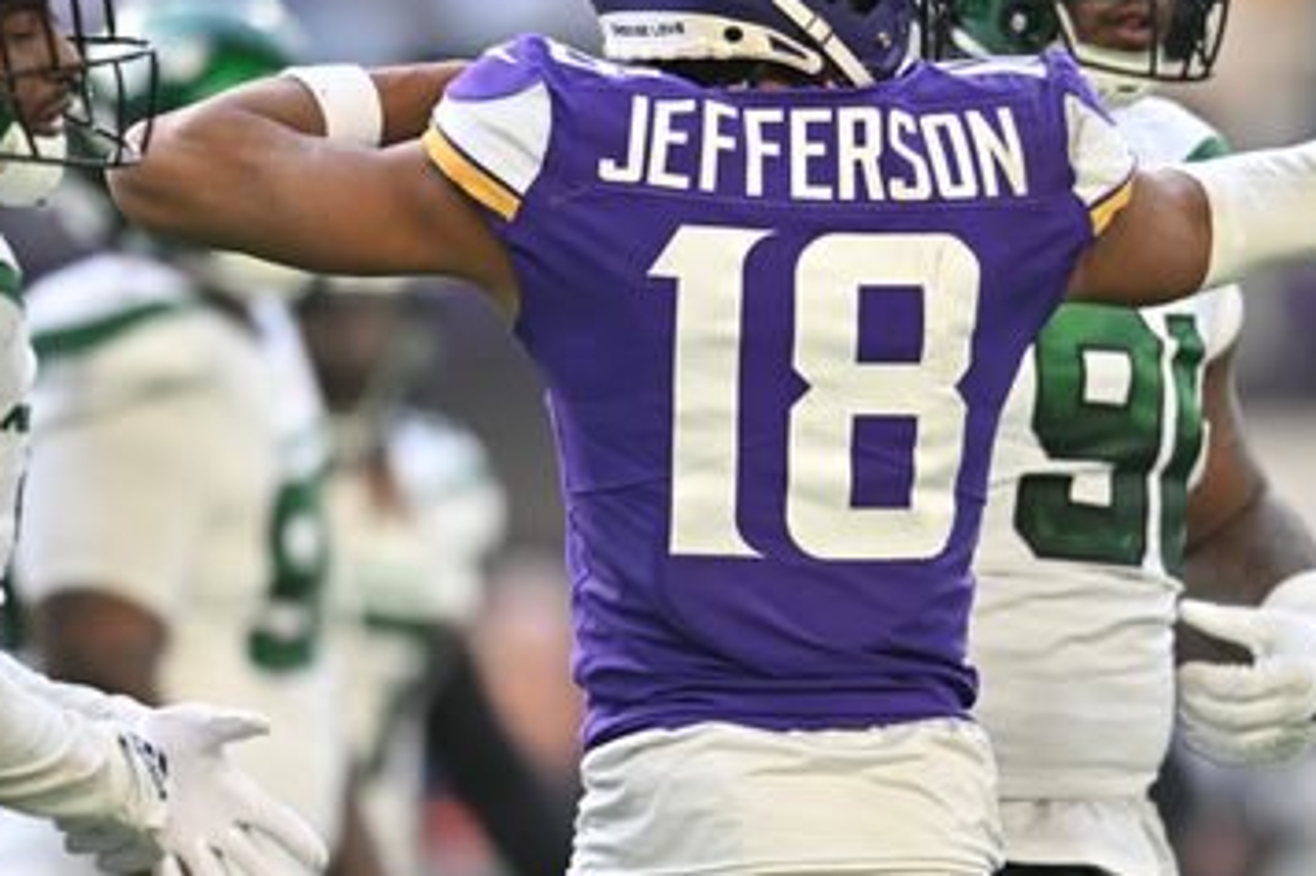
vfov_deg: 2.0
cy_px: 359
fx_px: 24626
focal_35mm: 674
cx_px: 817
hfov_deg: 3.1
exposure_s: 1/1250
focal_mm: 400
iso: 1000
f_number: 3.2
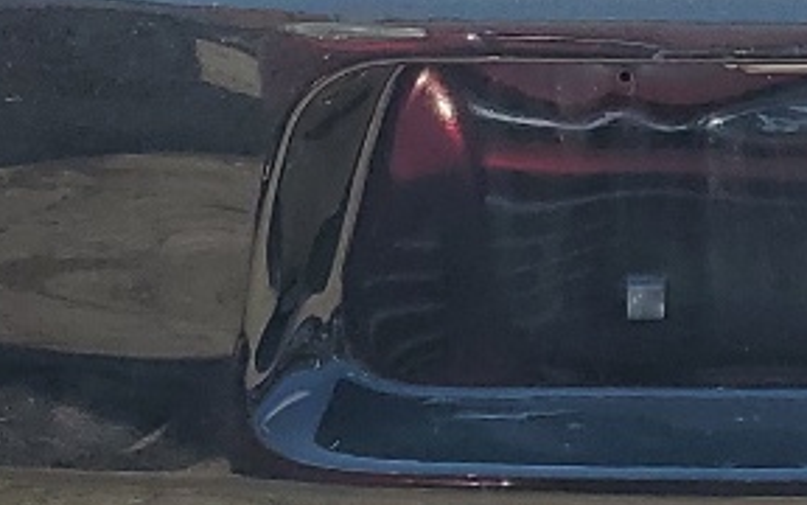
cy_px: -497
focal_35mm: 153
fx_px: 3365
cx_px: 821
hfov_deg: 13.5
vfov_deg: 8.2
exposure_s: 1/1667
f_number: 1.5
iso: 50
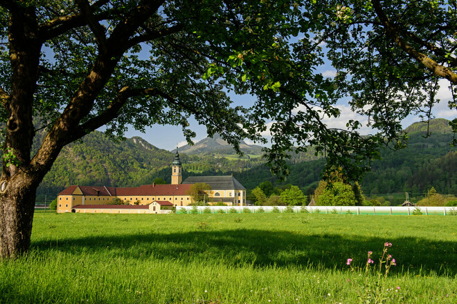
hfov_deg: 50.7
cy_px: 152
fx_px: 482
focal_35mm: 38
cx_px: 228
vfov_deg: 35.1
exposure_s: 1/200
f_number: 7.1
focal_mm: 38
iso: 320
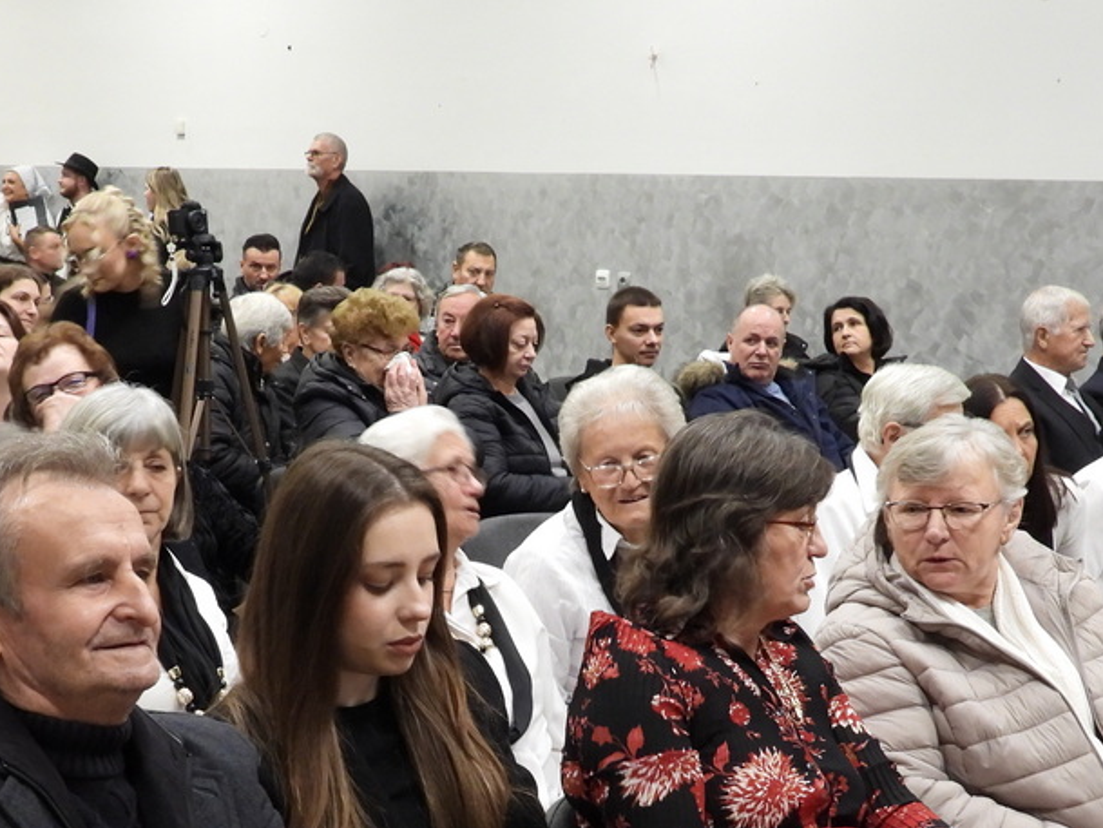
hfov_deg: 28.1
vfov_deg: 21.0
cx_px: 458
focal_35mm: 69
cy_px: 699
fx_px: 2199
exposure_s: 1/13
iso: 400
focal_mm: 6.3
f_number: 3.2
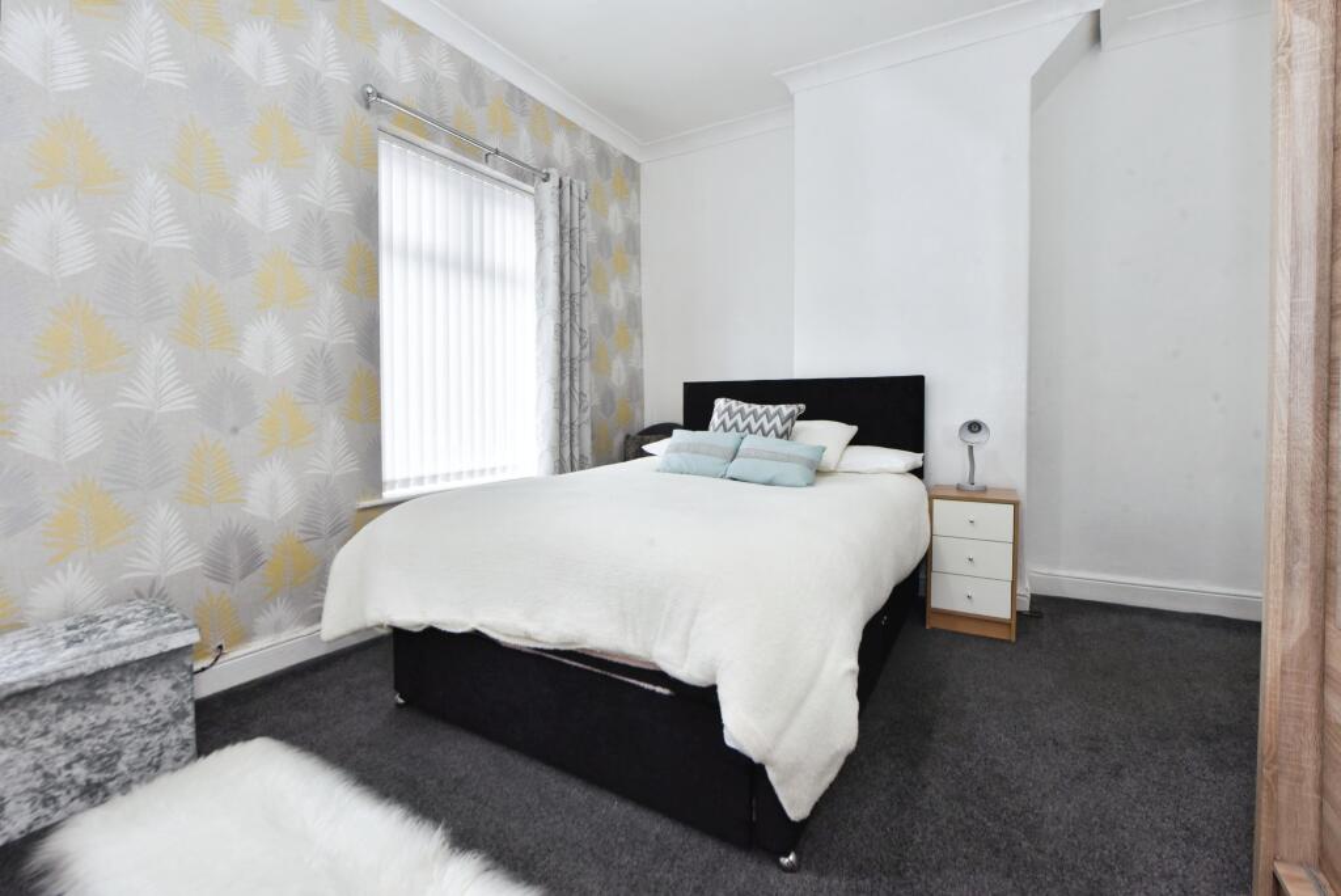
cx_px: 670
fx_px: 559
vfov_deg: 77.4
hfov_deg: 100.4
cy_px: 448
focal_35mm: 15
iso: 800
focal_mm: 15
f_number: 11
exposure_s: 1/30
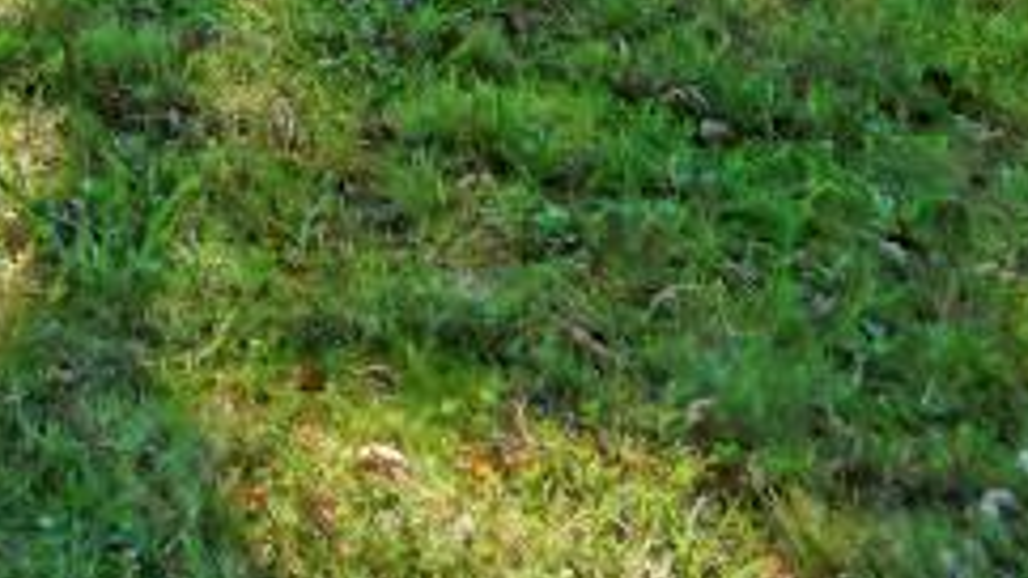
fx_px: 2834
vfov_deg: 9.5
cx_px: -692
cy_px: -1075
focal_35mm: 104
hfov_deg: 17.5
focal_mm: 16
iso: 100
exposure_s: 1/80
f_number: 5.6
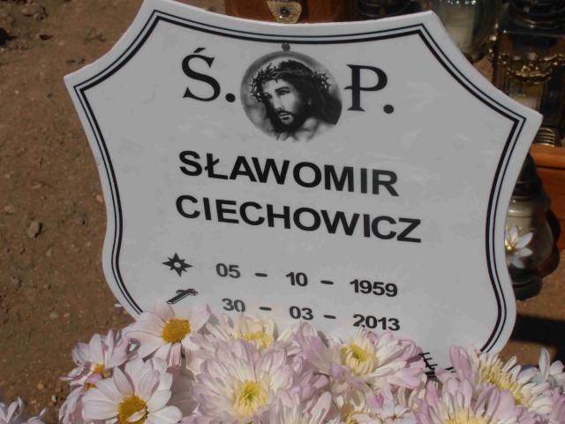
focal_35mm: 69
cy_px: 212
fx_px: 1126
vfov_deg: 21.3
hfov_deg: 28.2
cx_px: 282
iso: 80
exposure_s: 1/640
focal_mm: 12.29
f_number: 12
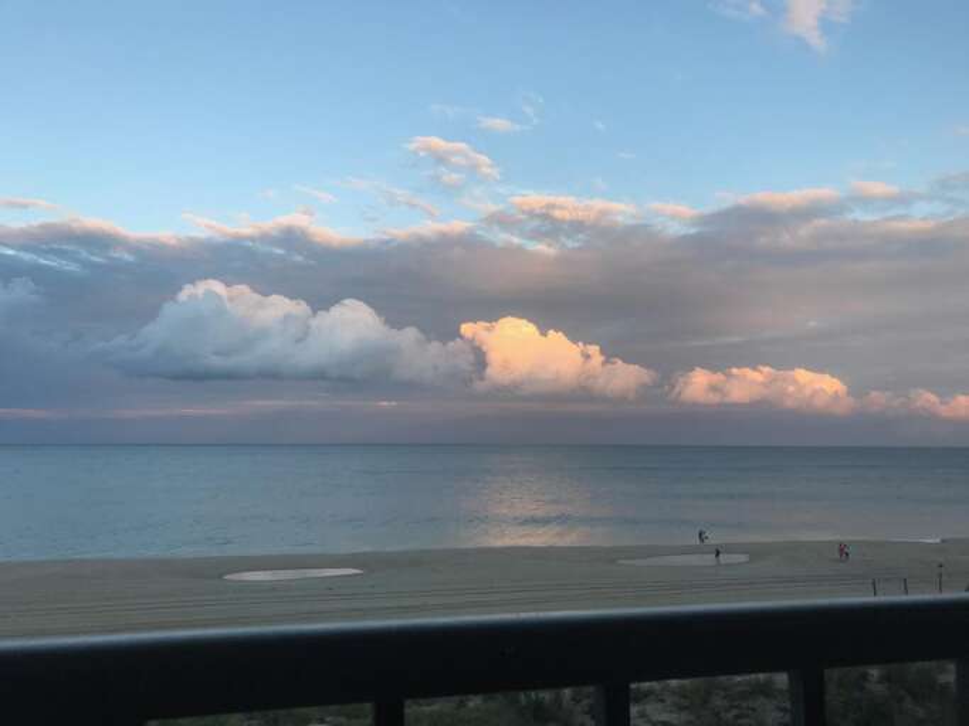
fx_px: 784
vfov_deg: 49.7
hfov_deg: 63.5
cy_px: 363
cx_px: 484
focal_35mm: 28
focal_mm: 3.99
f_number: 1.8
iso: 20
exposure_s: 1/363
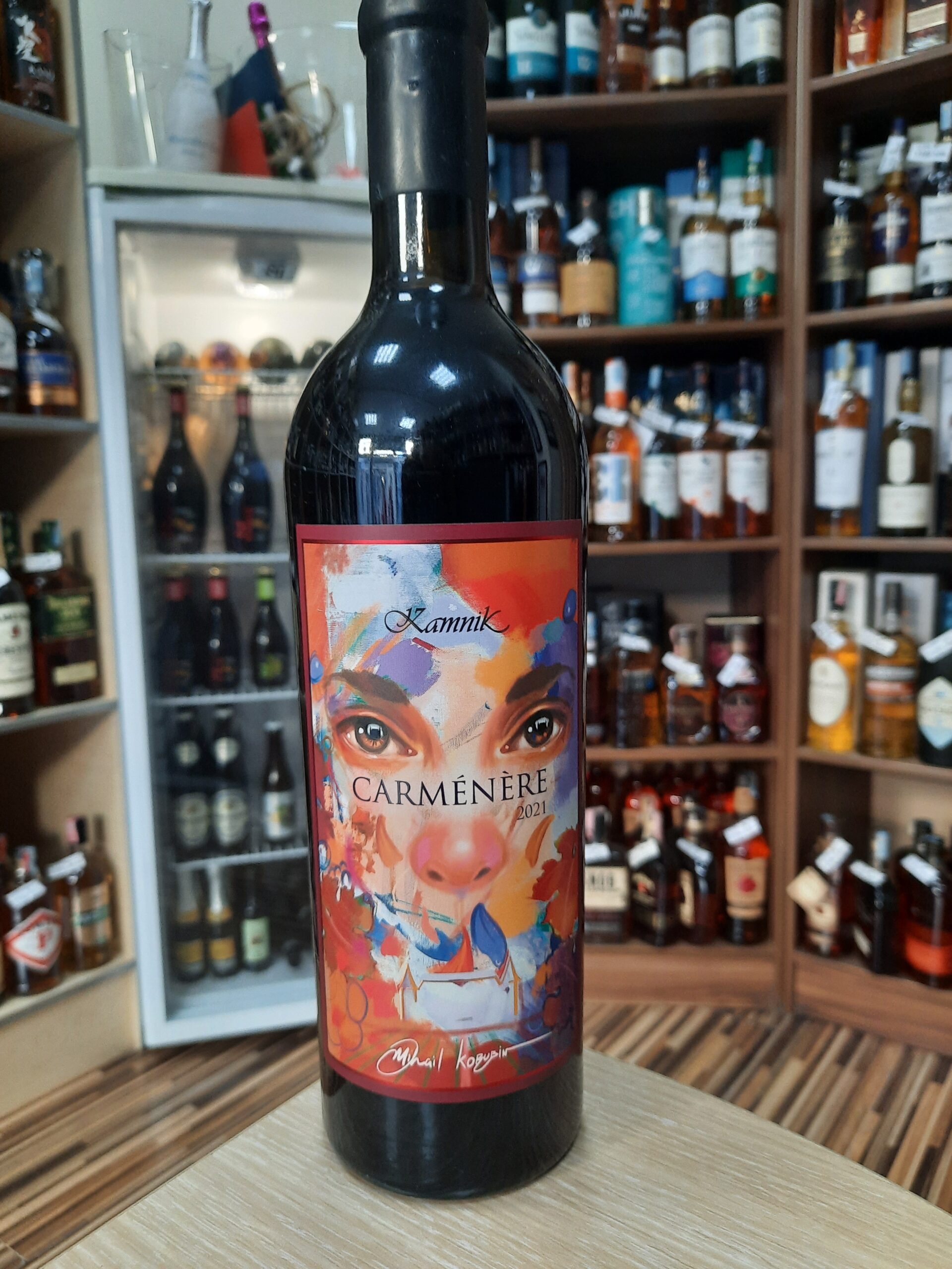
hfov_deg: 54.9
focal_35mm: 25
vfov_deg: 69.4
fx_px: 917
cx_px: 476
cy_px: 634
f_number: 2
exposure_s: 1/33
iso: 250
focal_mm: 4.6
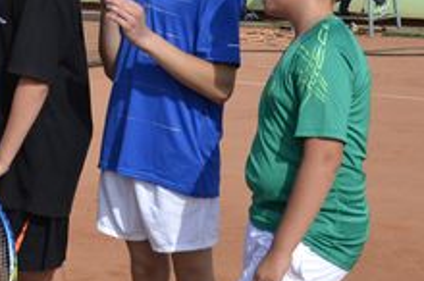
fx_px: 1434
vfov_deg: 11.2
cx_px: -156
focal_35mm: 122
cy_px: 80
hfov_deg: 15.8
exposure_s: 1/1600
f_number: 6.3
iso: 400
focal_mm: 21
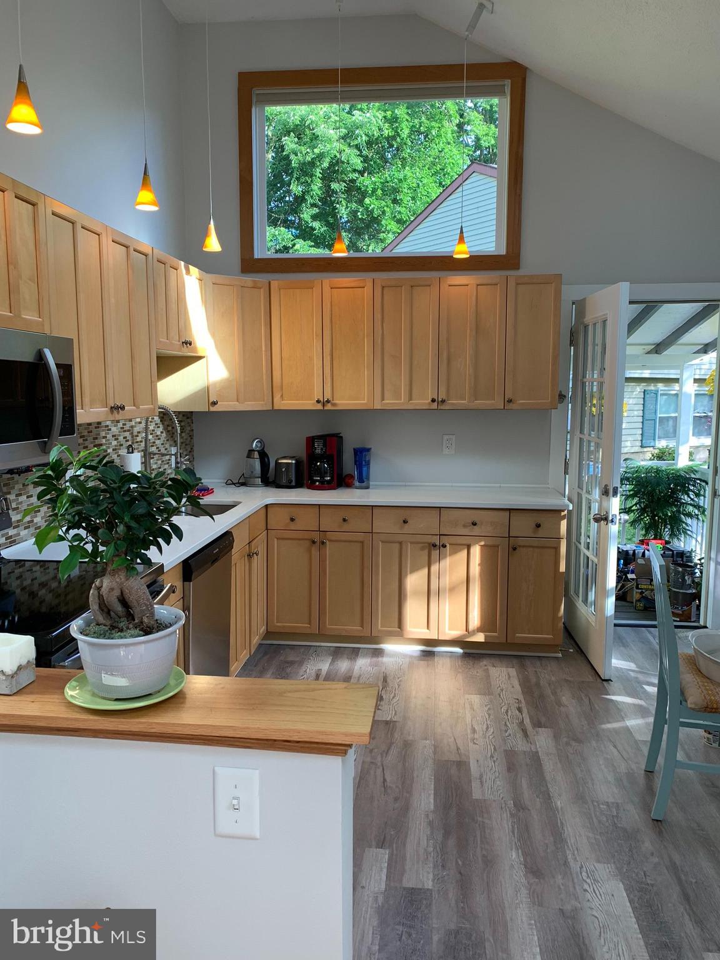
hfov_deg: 53.1
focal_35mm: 26
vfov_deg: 67.3
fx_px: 721
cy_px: 480
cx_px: 360
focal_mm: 4.25
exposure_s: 1/121
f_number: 1.8
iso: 40
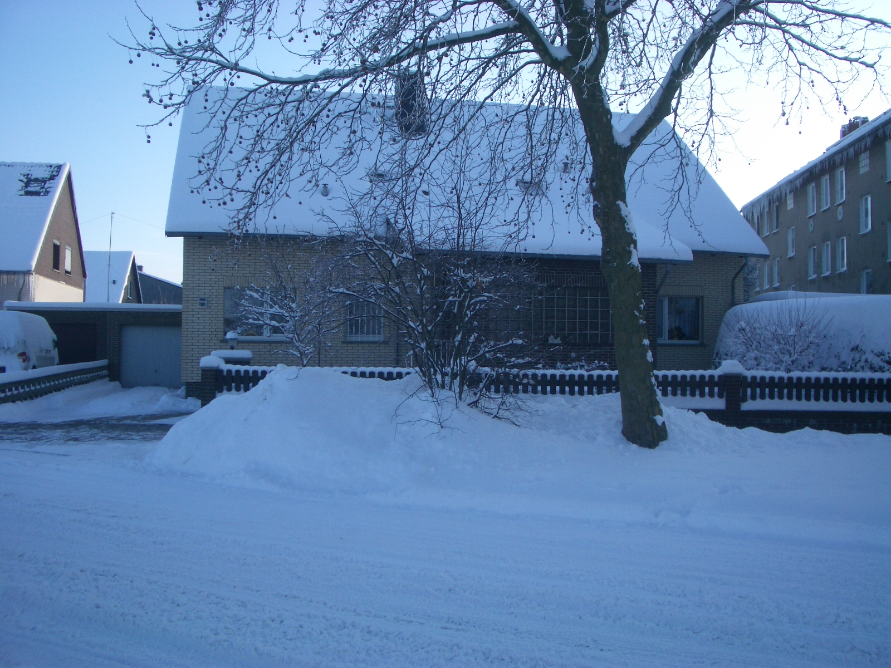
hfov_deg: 52.6
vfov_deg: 40.7
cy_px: 334
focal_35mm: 35
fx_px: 901
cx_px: 446
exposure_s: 1/250
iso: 50
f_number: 4.3
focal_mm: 5.8
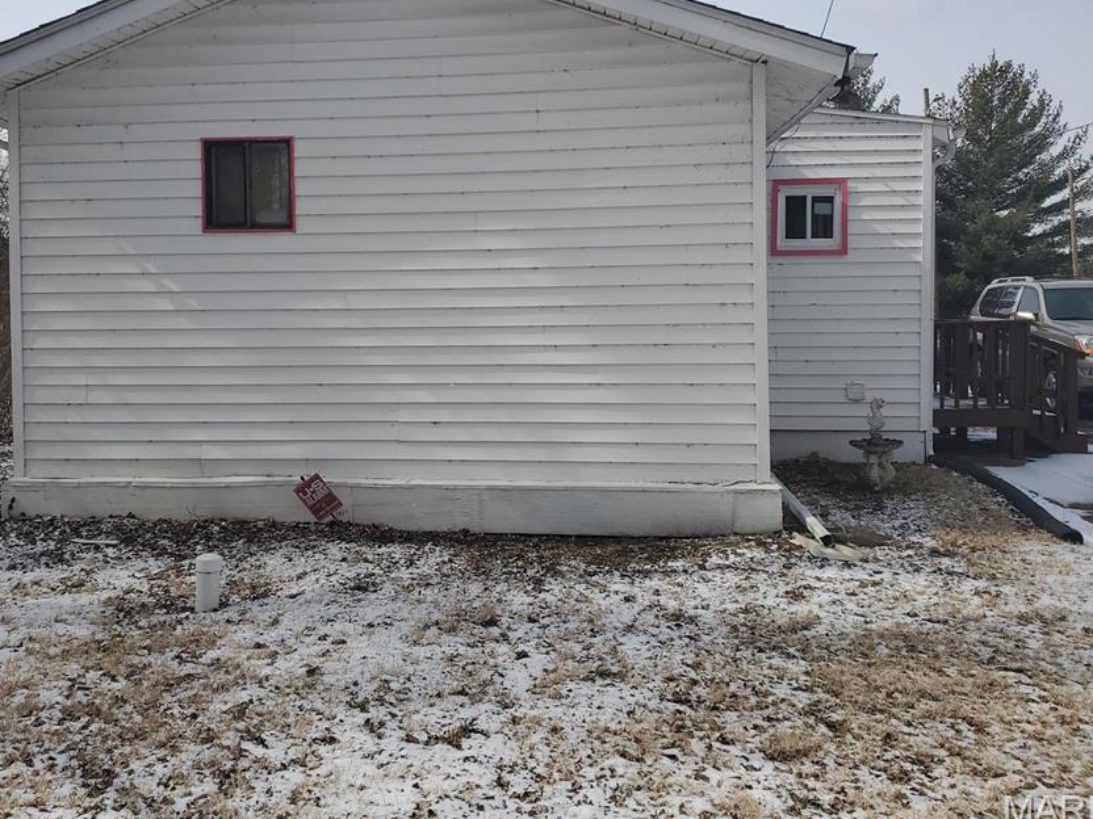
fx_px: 1010
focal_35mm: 32
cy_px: 333
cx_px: 462
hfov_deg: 56.6
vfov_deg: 44.0
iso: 50
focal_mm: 4.3
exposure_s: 1/1718
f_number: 2.4
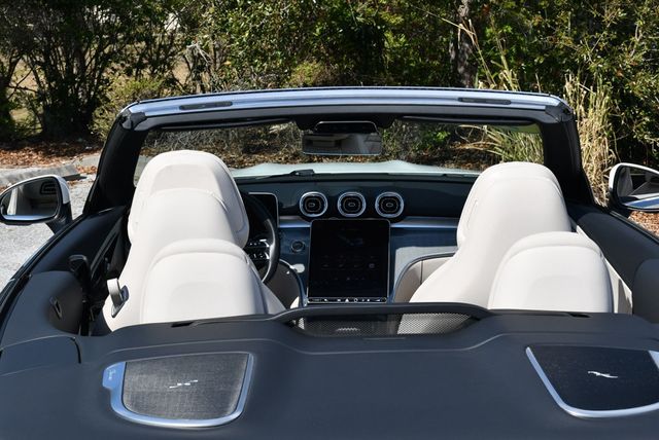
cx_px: 330
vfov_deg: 21.3
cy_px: 220
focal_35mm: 64
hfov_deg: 31.4
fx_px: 1173
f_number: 8
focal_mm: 32
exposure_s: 1/250
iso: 100
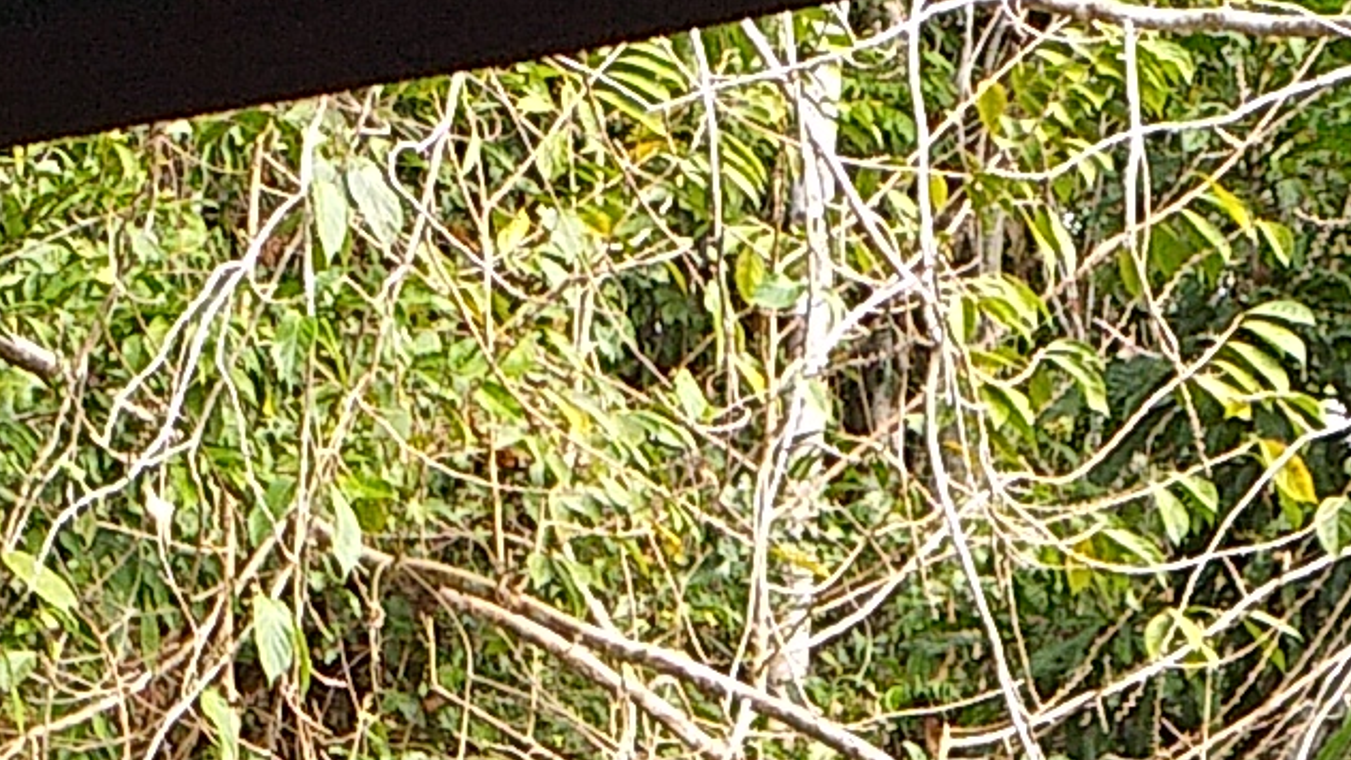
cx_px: 1108
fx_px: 5230
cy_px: 2222
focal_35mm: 146
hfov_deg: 14.6
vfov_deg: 7.4
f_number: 1.9
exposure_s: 1/207
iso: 40
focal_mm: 3.6
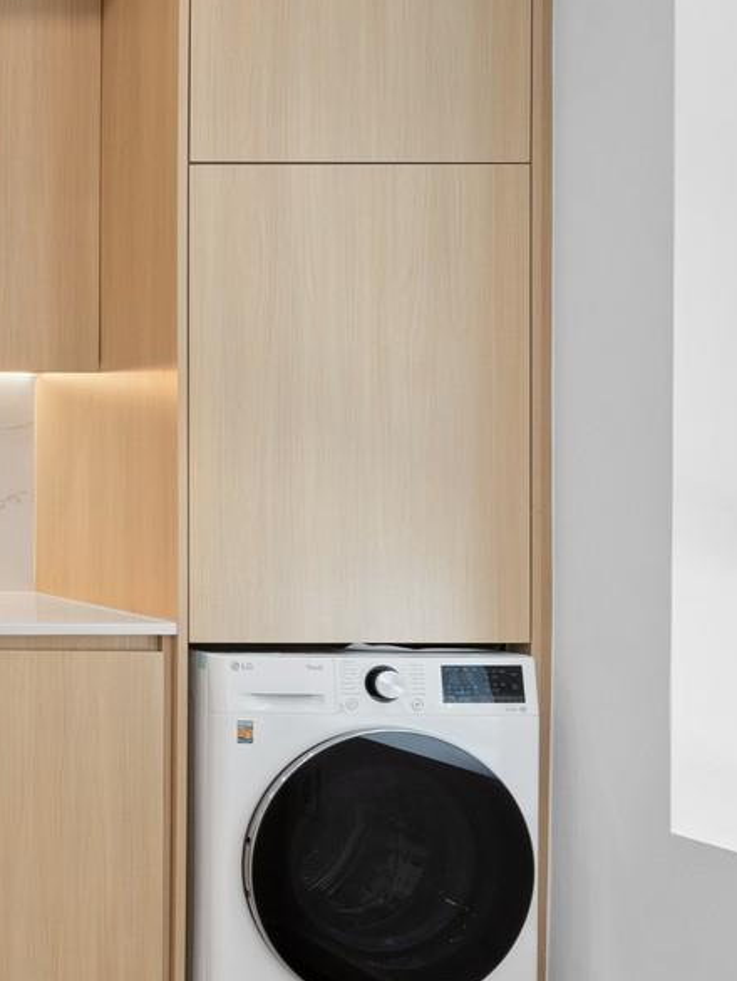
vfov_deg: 40.4
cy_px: 439
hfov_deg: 21.5
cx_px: -553
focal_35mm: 47
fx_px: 1333
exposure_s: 1/6
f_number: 10
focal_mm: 14
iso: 200
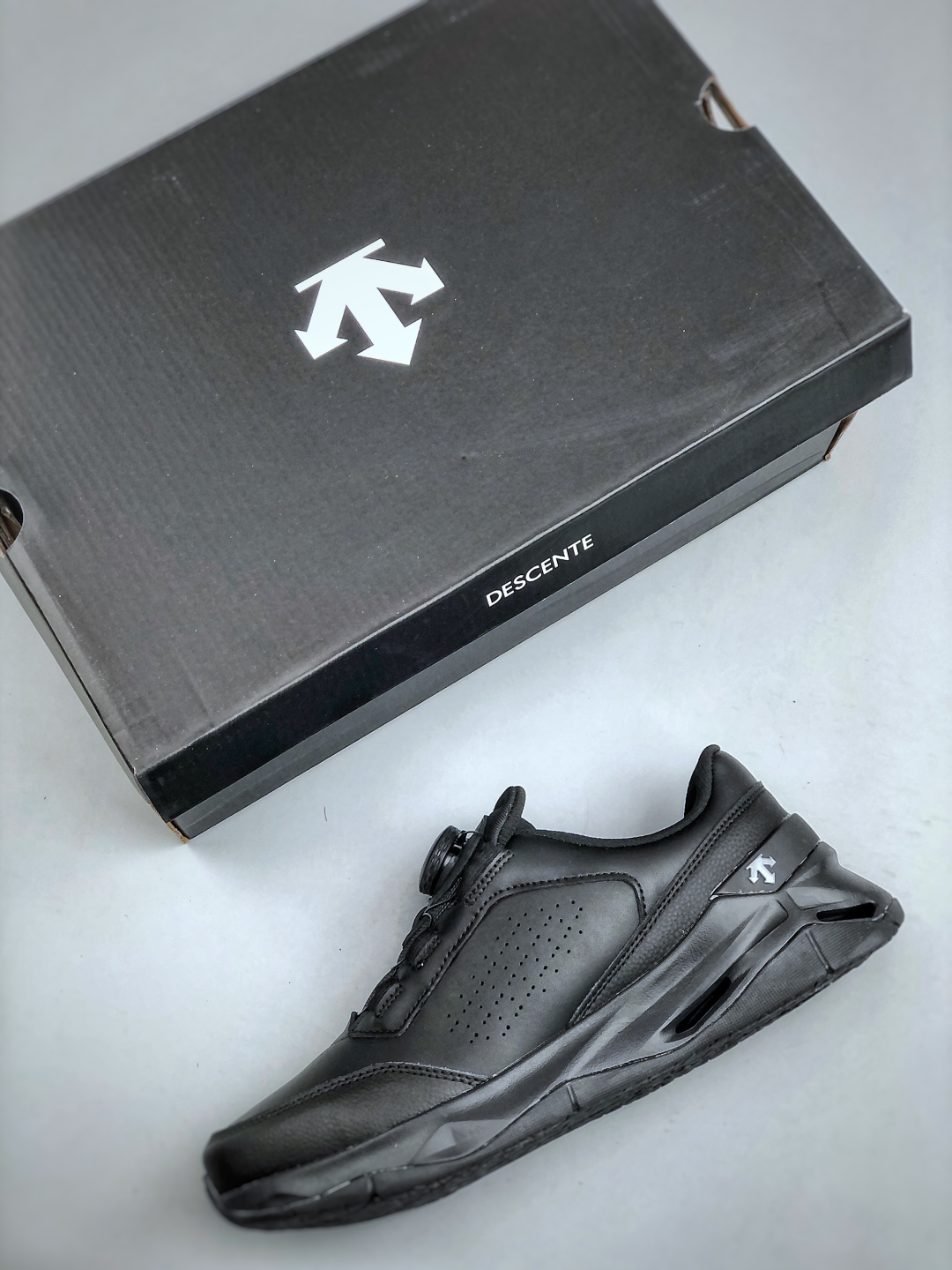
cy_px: 635
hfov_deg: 25.7
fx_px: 2090
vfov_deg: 33.8
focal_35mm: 57
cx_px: 476
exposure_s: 1/33
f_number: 2.8
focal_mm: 6.6
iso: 32
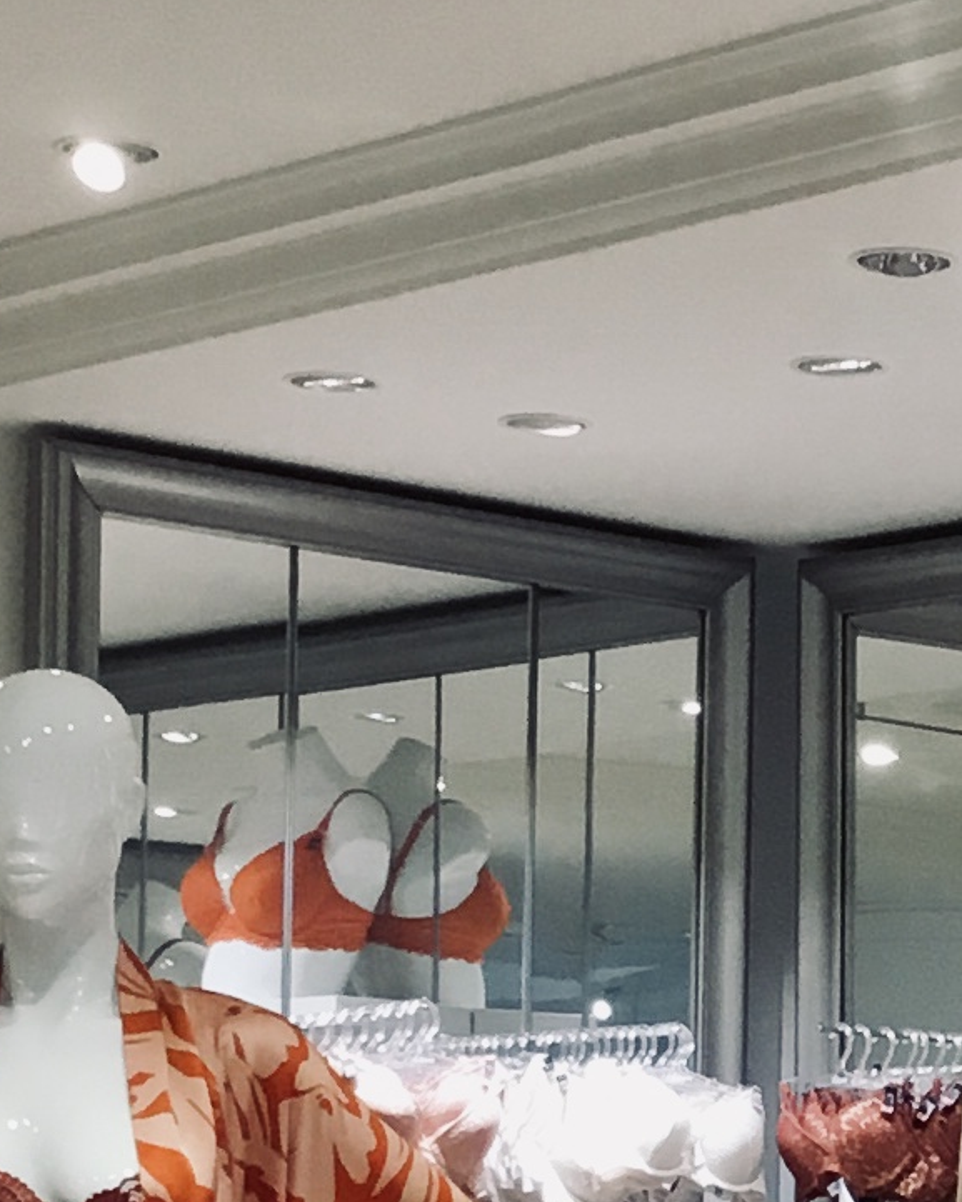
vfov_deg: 13.9
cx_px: 1242
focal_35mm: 137
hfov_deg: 11.0
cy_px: 1185
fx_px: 4875
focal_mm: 3.3
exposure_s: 1/33
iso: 25
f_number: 2.4
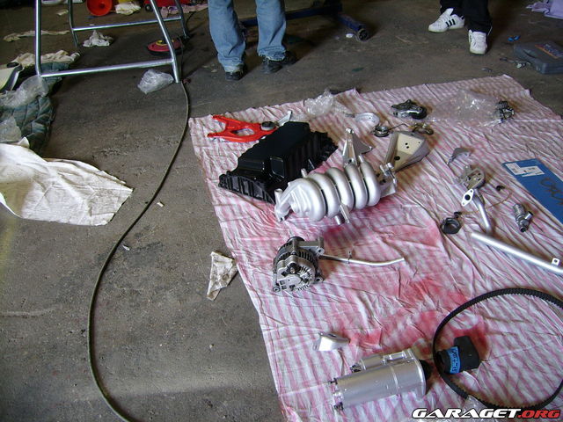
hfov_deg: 52.6
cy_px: 211
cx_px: 282
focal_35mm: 35
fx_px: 569
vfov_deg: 40.7
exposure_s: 1/16
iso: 100
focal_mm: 5.95
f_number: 2.8
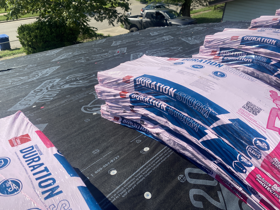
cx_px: 140
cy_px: 105
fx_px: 210
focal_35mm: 26
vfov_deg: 53.1
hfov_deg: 67.3
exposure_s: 1/3205
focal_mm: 4.25
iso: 32
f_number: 1.8
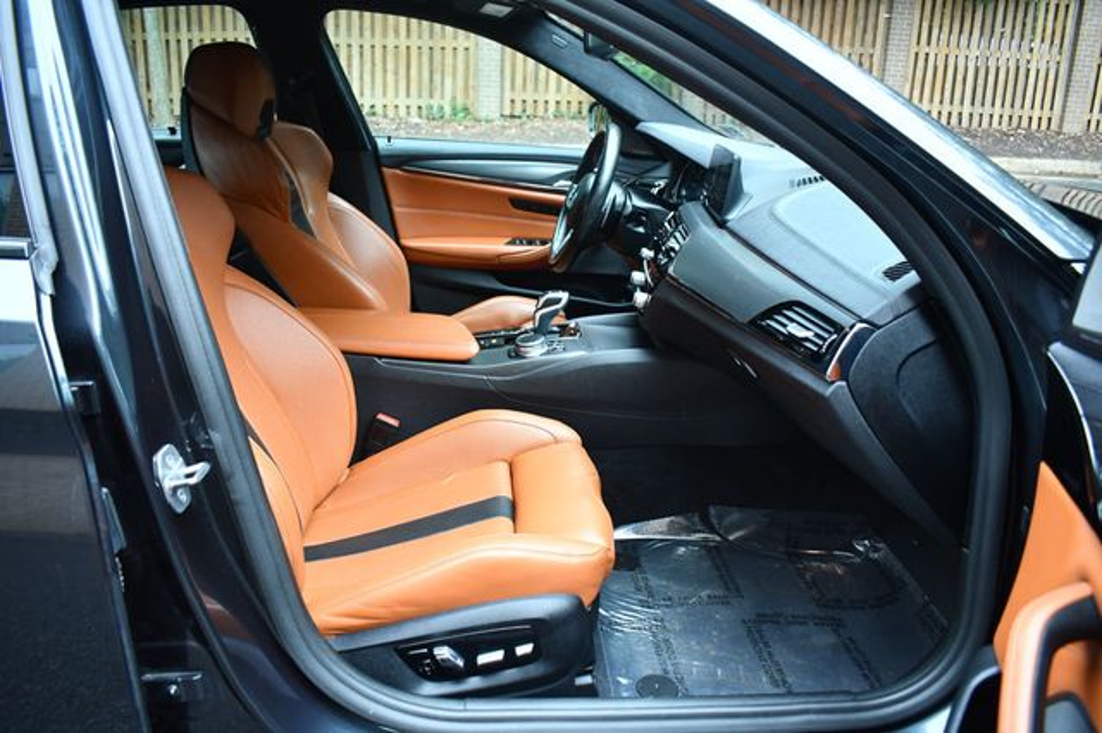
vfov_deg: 47.9
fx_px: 826
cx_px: 551
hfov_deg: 67.4
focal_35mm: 27
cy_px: 366
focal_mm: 18
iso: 1100
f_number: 3.5
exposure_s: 1/125
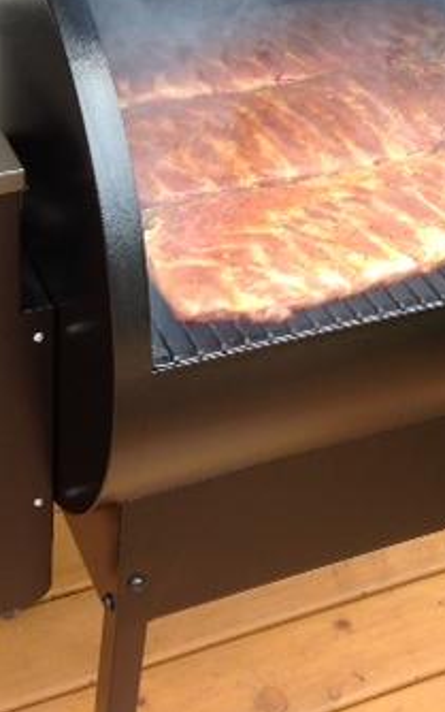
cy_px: 207
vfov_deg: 28.7
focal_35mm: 71
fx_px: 1377
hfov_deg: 18.4
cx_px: 253
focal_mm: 4.28
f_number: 2.4
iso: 80
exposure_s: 1/270
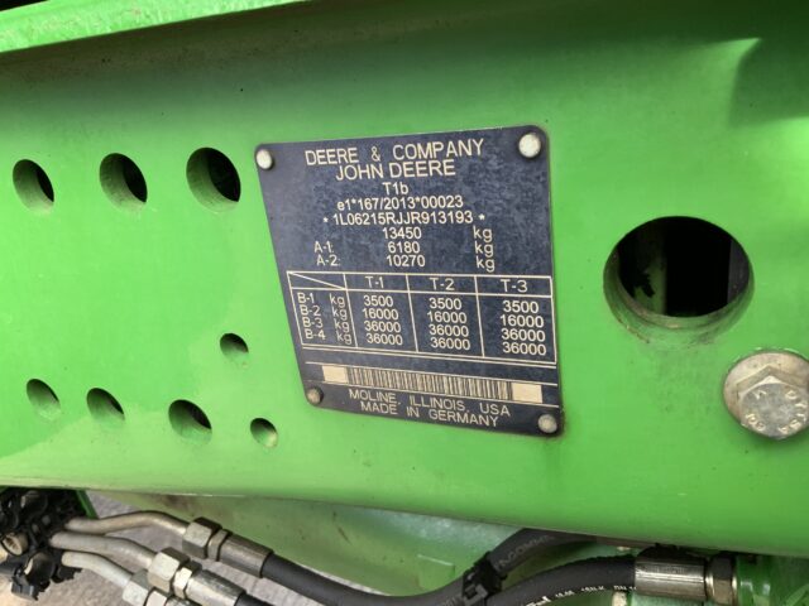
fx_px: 678
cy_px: 303
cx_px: 404
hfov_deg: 61.7
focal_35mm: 29
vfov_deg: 48.2
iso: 32
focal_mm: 3
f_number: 1.8
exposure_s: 1/122
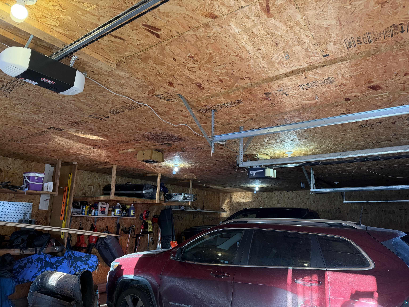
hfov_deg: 71.6
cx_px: 204
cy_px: 154
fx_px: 284
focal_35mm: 24
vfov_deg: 56.8
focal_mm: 6.76
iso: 320
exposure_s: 1/120
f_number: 1.78
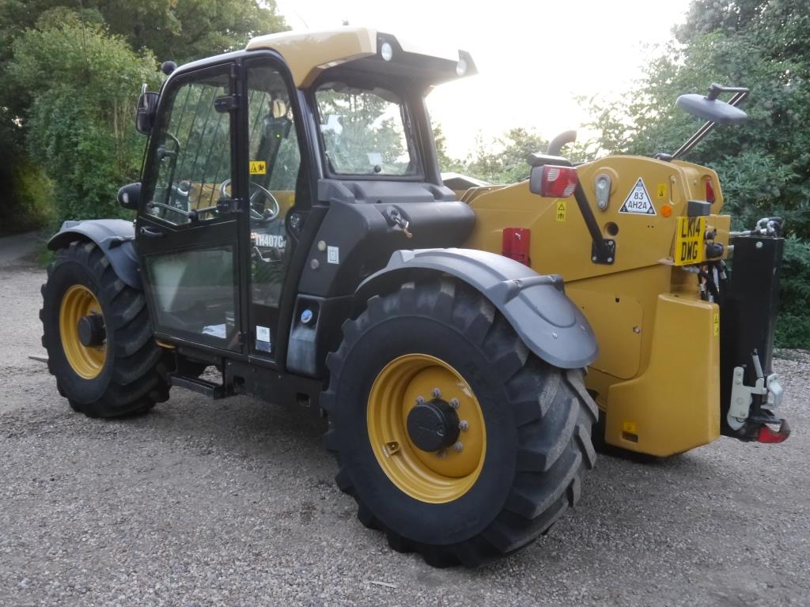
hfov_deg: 54.0
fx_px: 796
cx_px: 405
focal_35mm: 34
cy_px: 304
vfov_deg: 41.8
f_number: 4
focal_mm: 17
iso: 1600
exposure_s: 1/40
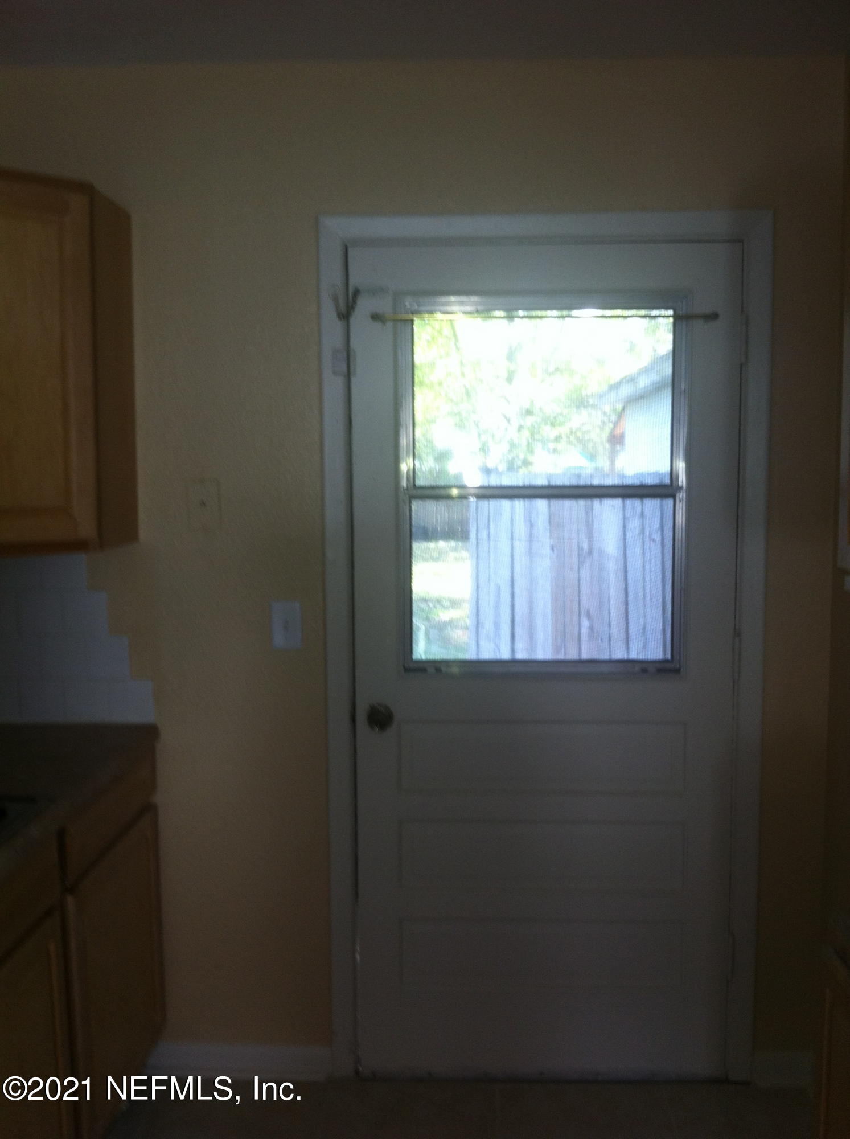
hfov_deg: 40.6
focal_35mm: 35
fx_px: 1149
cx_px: 425
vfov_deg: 52.7
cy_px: 570
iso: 80
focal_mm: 3.85
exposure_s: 1/16
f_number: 2.8
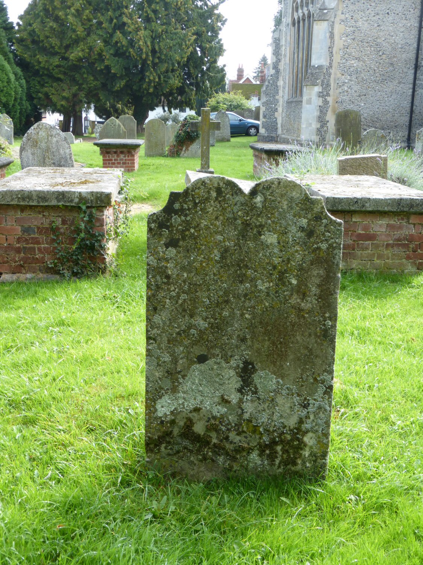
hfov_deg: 36.0
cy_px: 282
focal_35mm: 40
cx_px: 212
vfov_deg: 46.8
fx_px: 652
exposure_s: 1/100
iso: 100
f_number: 3.9
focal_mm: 6.9
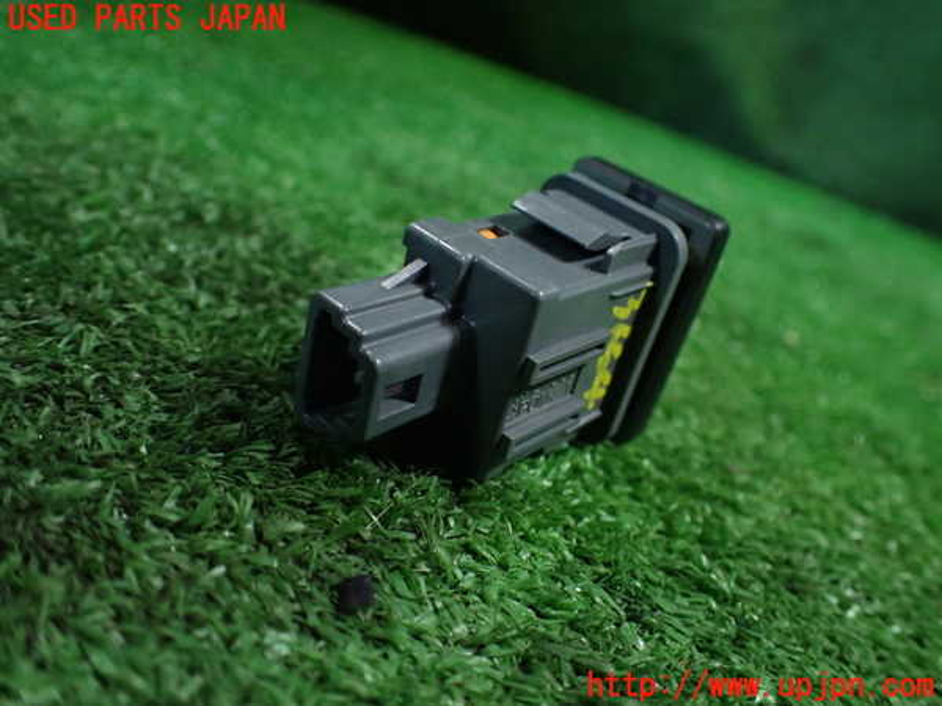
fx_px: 816
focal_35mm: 30
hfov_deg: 60.0
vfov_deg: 46.8
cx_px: 471
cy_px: 353
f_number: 2.3
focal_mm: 5.4
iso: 800
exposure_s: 1/125
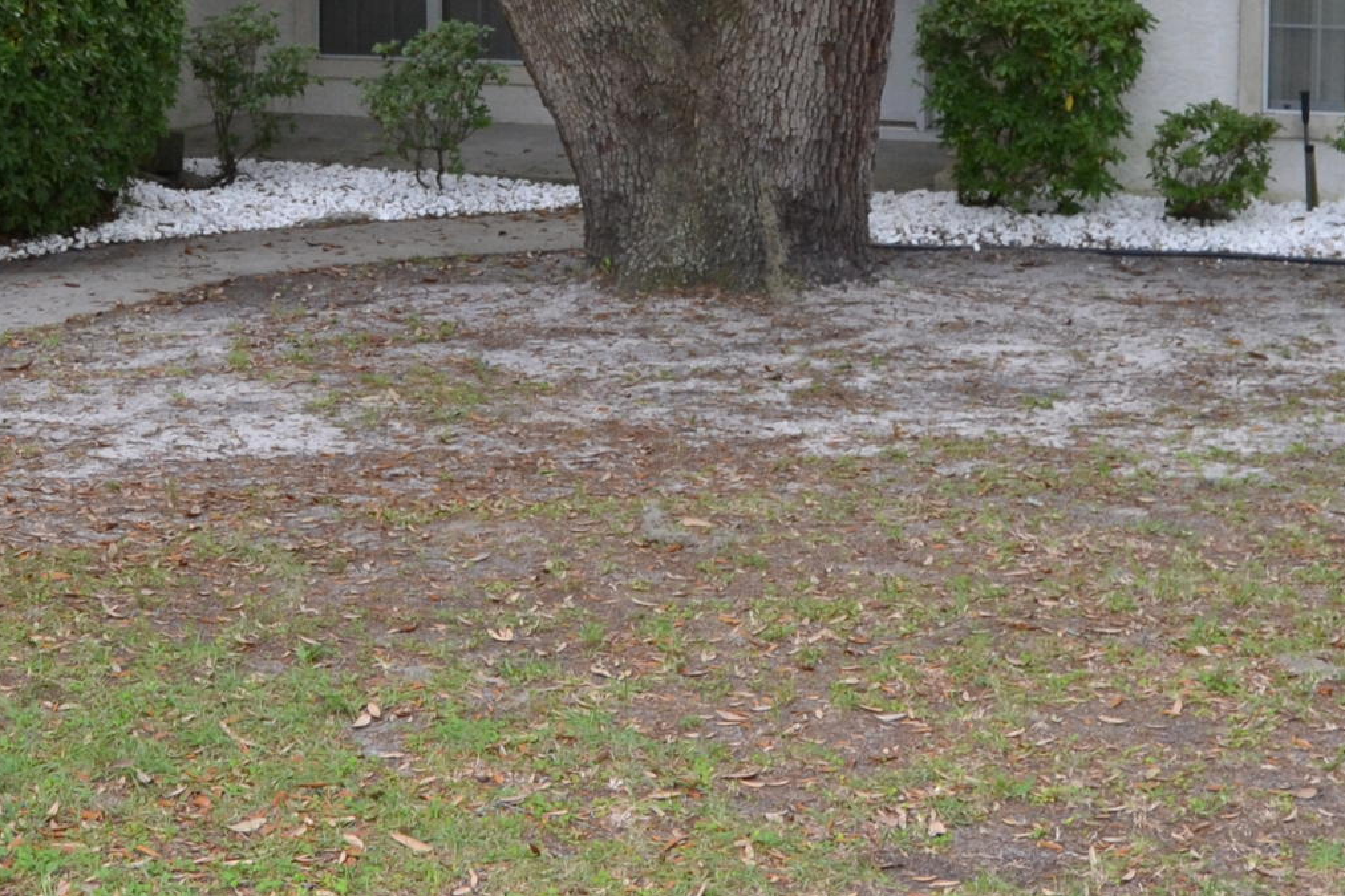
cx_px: 499
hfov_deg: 25.3
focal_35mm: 80
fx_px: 2988
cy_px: -21
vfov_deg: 16.7
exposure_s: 1/500
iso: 500
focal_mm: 18
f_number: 3.5
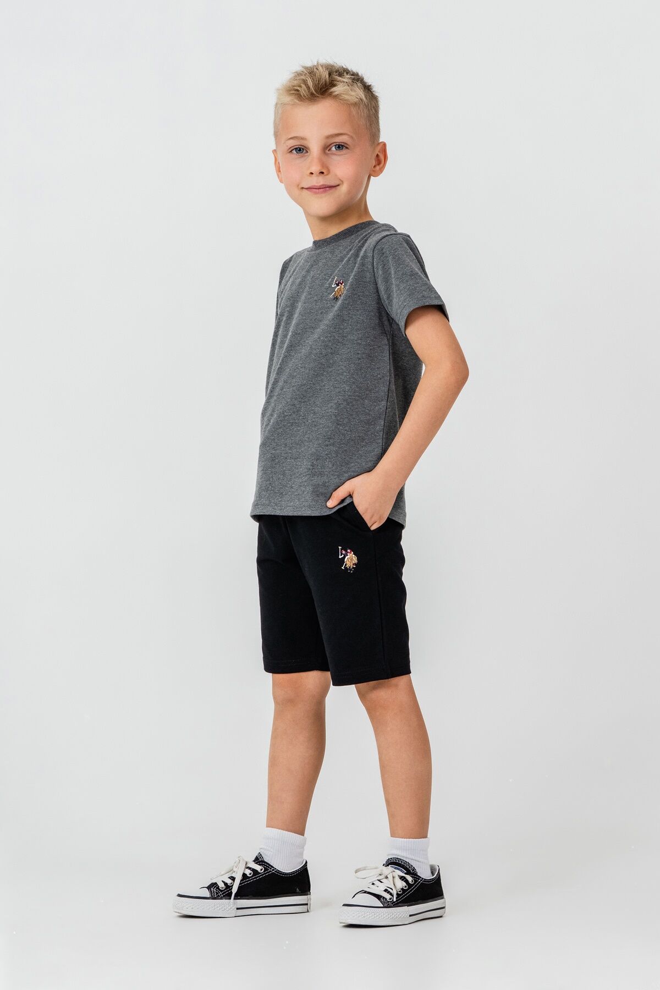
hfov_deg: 11.1
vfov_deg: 16.7
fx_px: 3382
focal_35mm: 123
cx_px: 330
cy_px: 495
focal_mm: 82
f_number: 7.1
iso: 125
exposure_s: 1/160
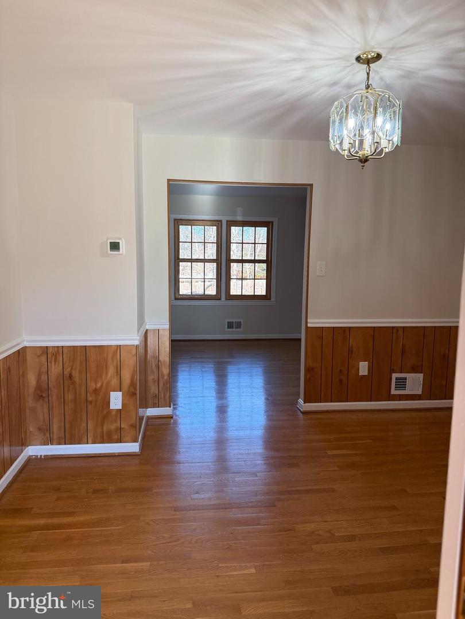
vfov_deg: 71.6
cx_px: 232
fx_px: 430
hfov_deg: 56.8
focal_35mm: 24
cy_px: 310
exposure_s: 1/227
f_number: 1.78
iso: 160
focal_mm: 6.76
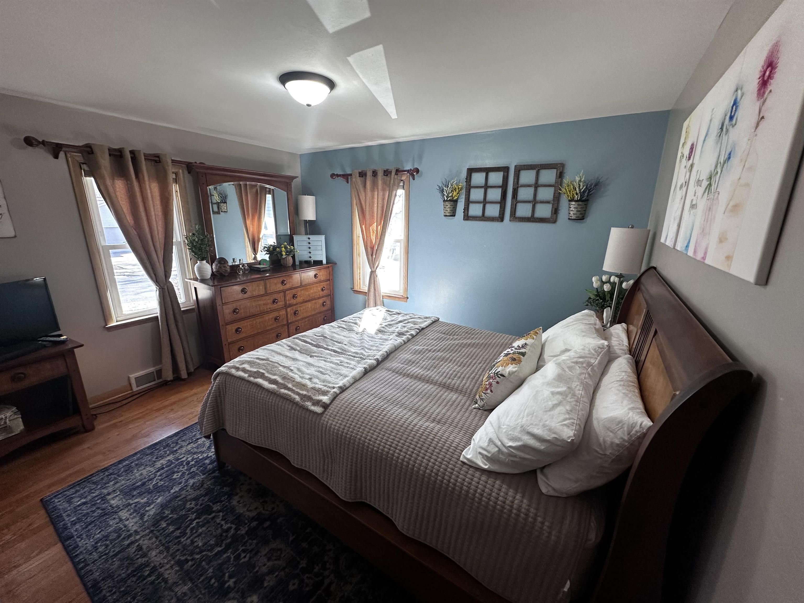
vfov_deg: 85.7
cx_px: 402
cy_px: 302
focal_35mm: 14
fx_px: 325
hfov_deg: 102.1
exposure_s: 1/120
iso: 200
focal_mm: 2.22
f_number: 2.2
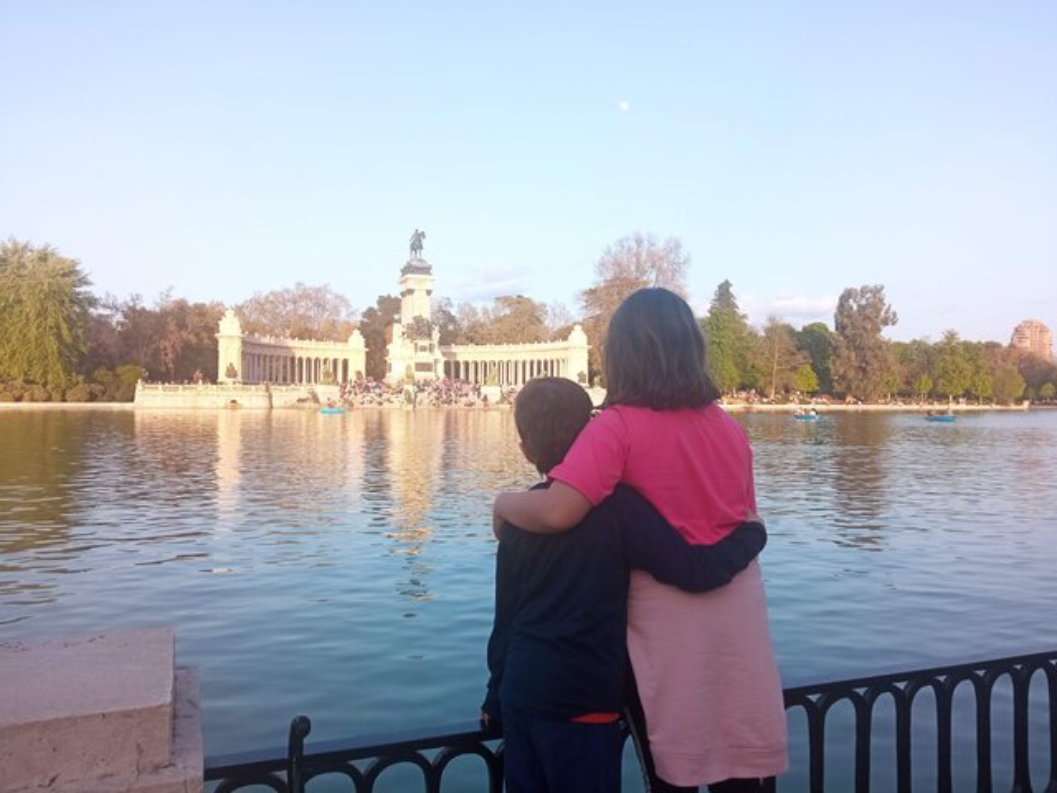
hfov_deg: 65.3
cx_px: 528
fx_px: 824
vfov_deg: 51.4
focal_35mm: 27
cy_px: 396
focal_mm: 3.79
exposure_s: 1/368
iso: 113
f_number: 2.2
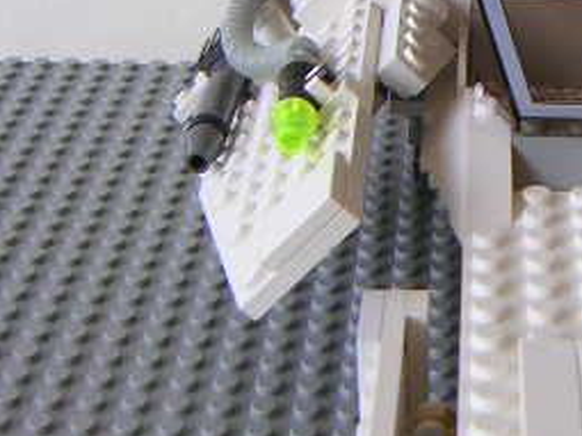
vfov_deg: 15.8
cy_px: 320
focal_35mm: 93
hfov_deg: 20.8
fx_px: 1563
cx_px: 472
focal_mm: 4.8
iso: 64
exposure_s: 1/90
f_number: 2.8
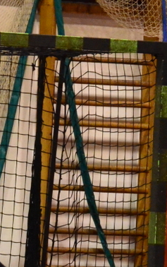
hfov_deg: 2.8
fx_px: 3339
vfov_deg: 4.6
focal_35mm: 460
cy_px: 279
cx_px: -213
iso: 6400
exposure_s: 1/640
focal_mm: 95
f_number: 5
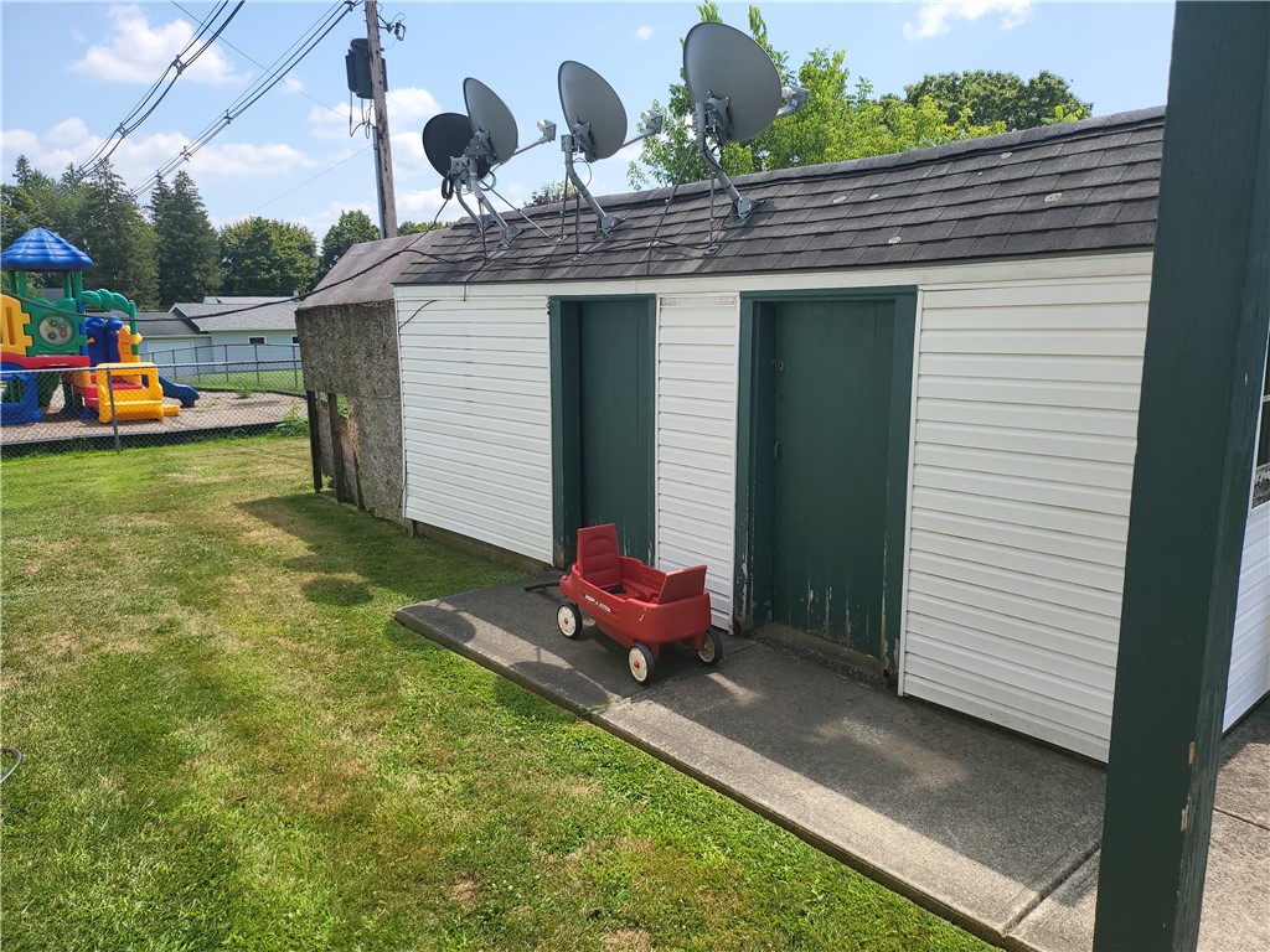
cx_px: 635
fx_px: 881
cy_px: 476
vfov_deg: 56.8
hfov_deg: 71.6
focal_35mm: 24
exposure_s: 1/1686
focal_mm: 5
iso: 40
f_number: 1.8
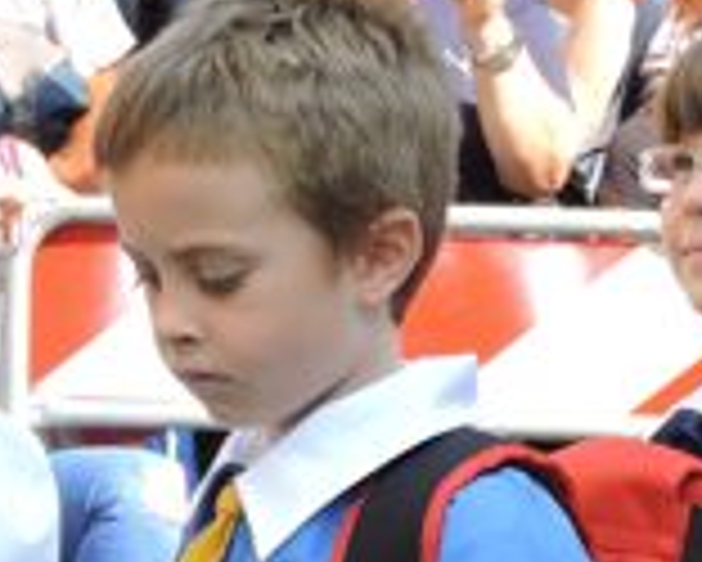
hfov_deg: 4.6
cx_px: 1125
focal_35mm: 420
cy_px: 652
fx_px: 8732
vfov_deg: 3.7
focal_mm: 18.8
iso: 100
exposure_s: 1/100
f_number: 4.8
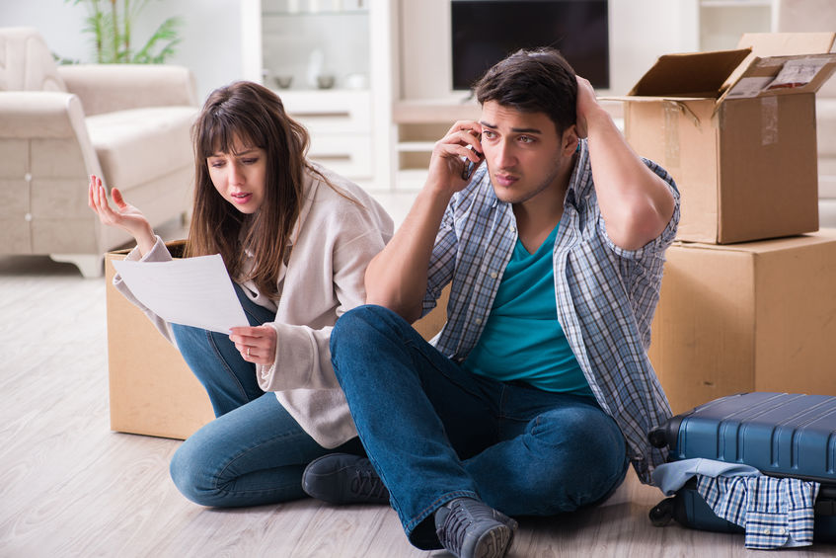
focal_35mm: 105
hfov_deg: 19.5
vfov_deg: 13.0
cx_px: 418
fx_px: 2439
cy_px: 279
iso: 160
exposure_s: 1/100
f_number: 5
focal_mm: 105
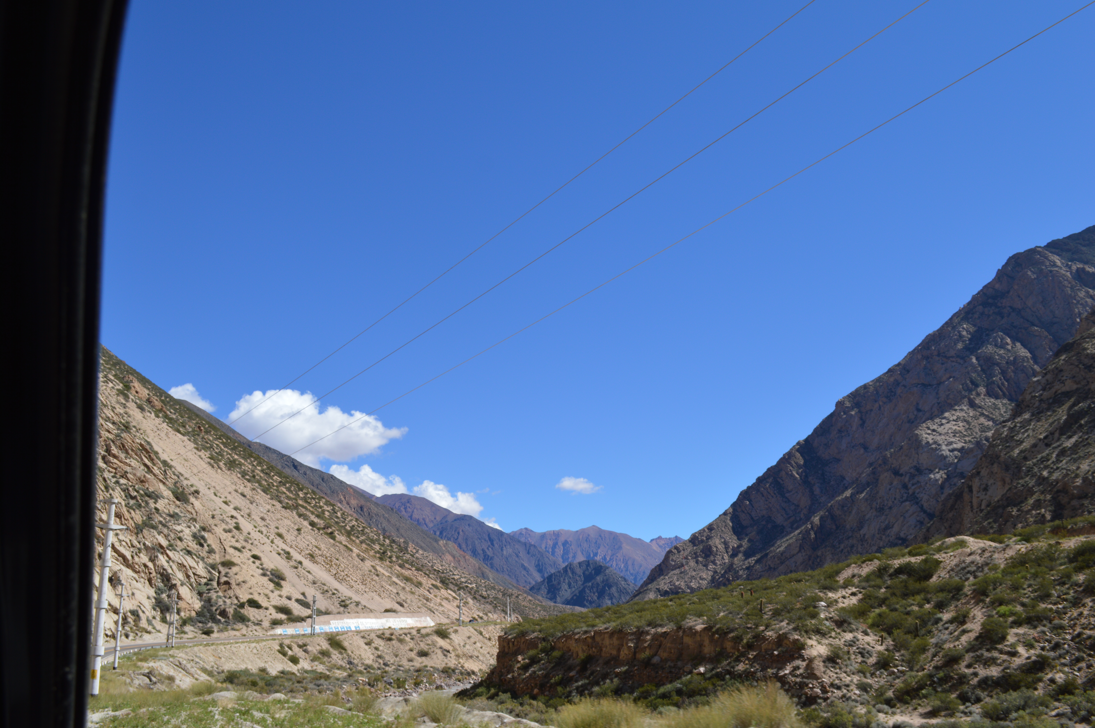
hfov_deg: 62.0
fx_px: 912
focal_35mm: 30
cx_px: 548
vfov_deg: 43.5
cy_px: 364
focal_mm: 20
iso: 100
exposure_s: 1/320
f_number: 9
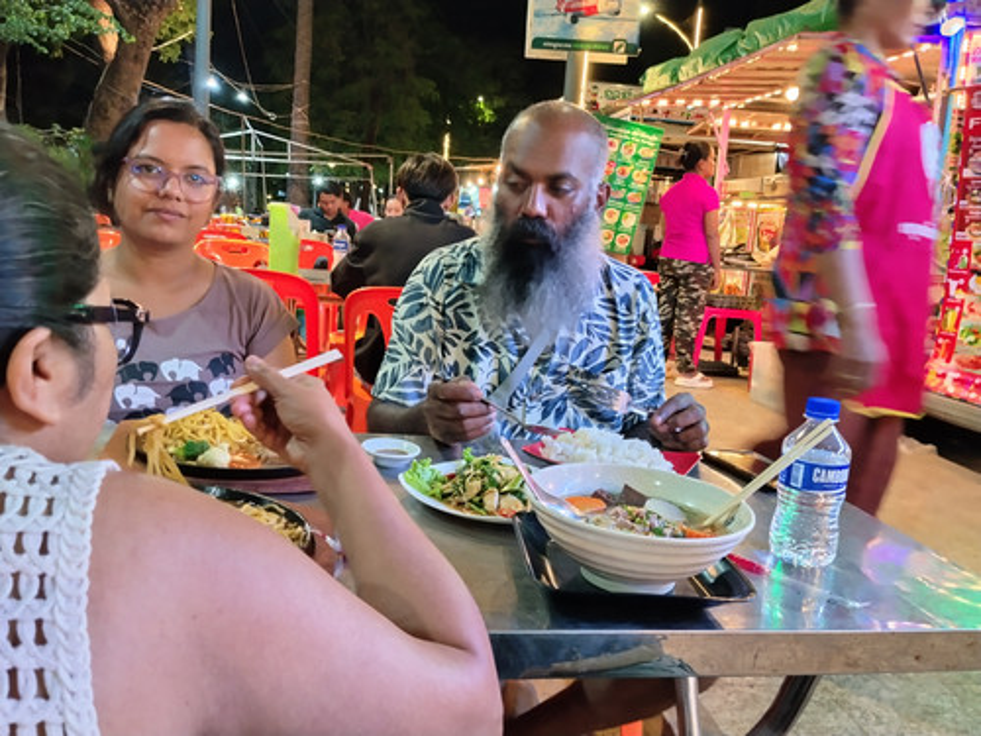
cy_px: 368
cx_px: 490
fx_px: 822
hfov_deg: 61.7
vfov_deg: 48.2
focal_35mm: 29
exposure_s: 1/20
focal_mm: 4.22
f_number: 1.8
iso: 400
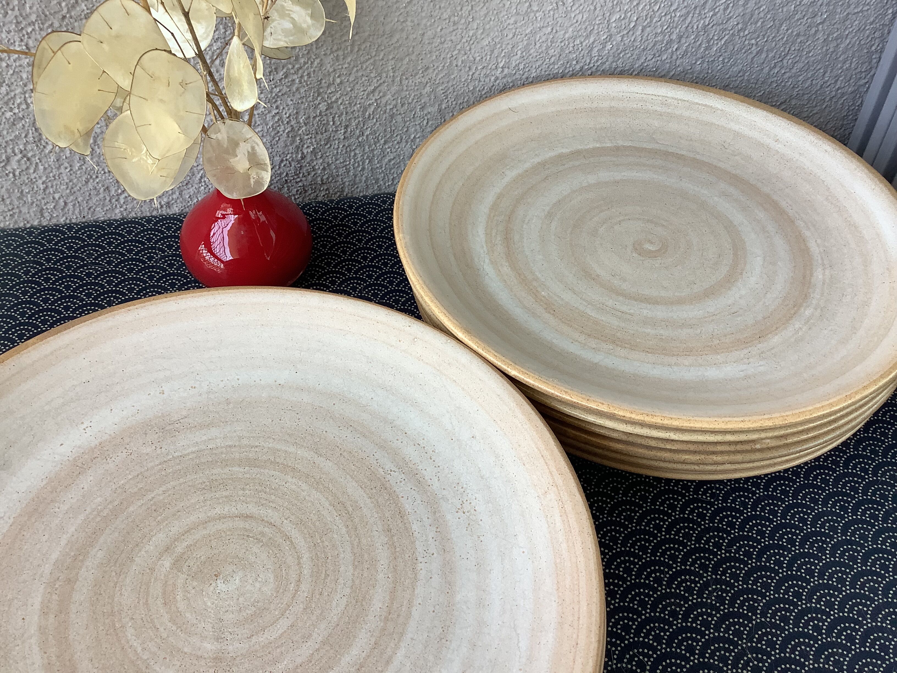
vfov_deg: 45.4
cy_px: 336
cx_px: 448
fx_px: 803
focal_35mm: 31
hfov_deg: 58.4
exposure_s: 1/60
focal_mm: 3.3
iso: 50
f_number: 2.4
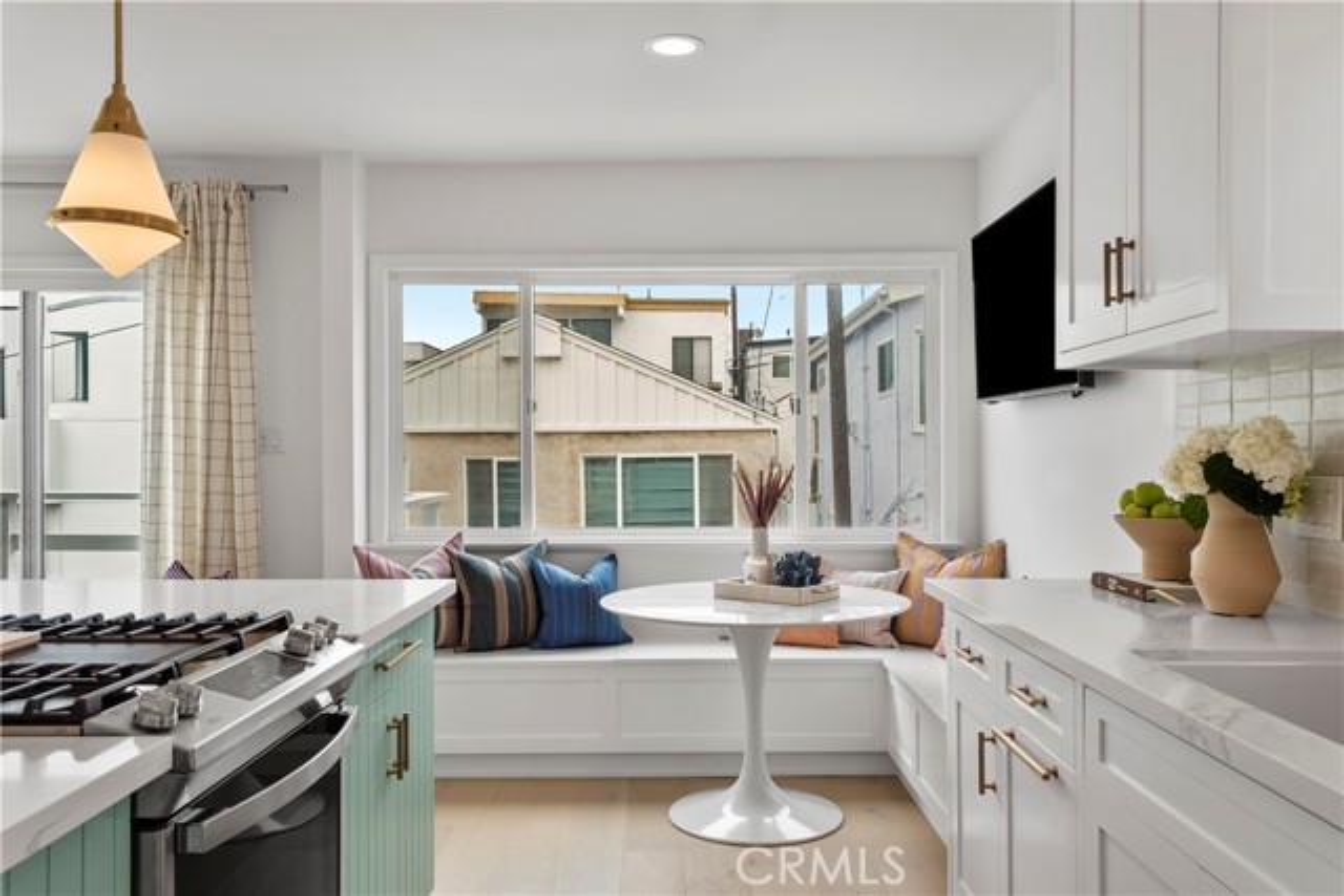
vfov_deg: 43.6
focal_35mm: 30
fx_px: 1120
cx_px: 672
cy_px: 448
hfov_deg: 61.9
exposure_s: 1/80
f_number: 9
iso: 800
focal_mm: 30
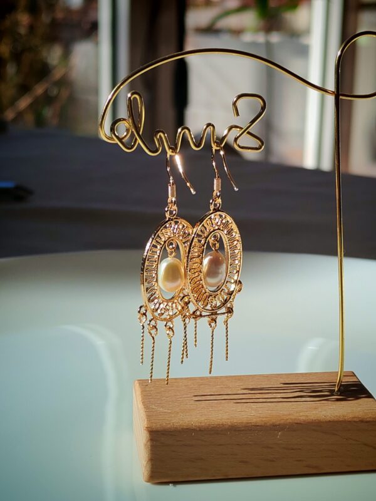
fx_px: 985
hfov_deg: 21.6
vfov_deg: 28.6
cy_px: 250
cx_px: 188
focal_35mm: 68
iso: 50
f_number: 1.95
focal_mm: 5.52
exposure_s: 1/980
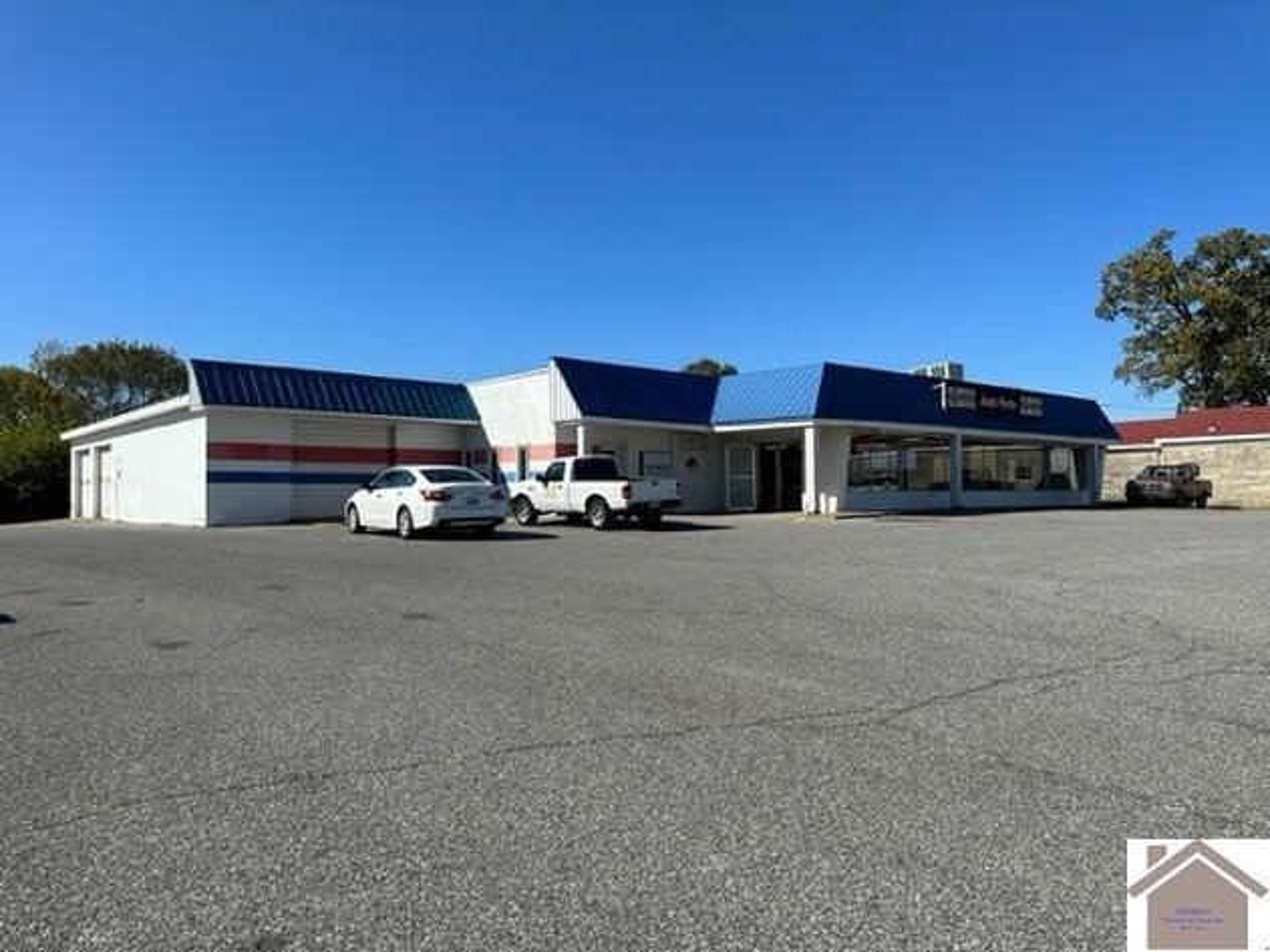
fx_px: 880
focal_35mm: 24
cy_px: 476
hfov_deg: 71.6
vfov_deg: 56.8
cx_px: 635
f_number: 1.78
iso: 80
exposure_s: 1/4762
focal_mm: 6.86
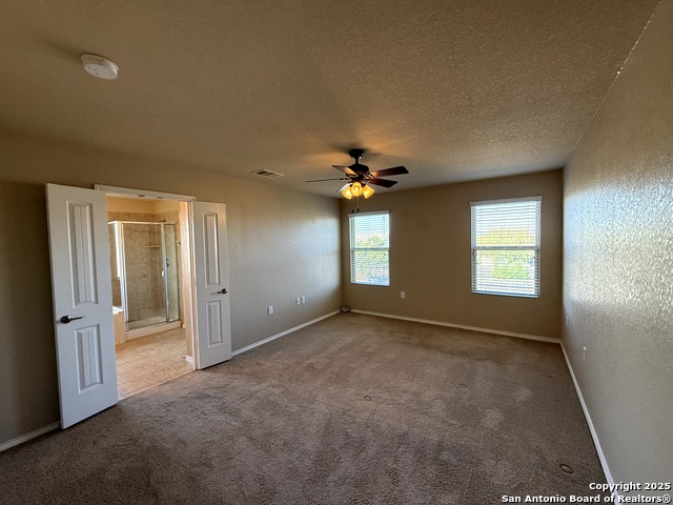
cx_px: 336
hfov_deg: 102.1
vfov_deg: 85.7
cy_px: 252
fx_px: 272
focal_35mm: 14
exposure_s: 1/120
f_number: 2.2
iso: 250
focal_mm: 2.22
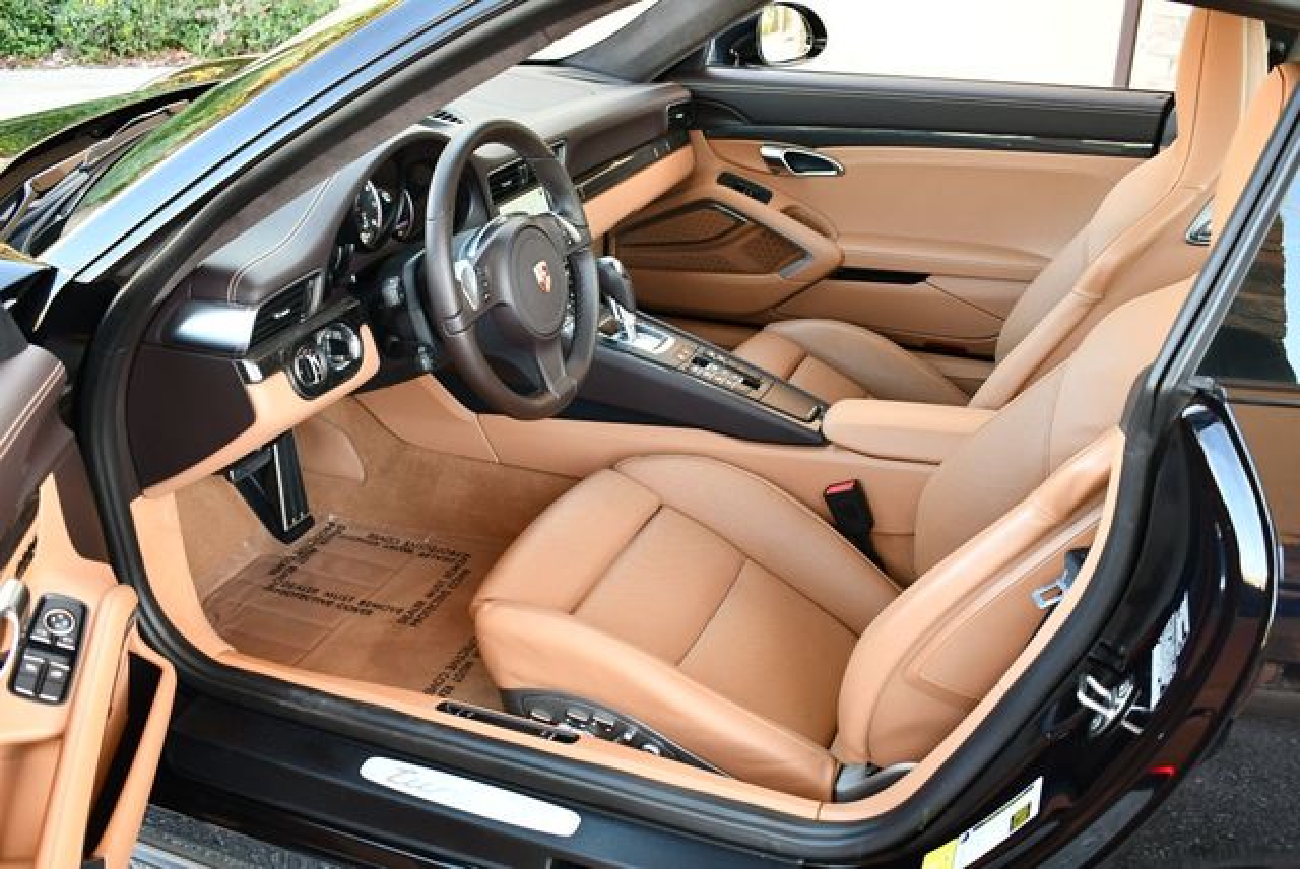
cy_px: 434
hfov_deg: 53.1
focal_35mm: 36
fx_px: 1301
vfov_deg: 36.9
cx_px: 650
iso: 800
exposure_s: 1/160
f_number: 3.5
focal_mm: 18
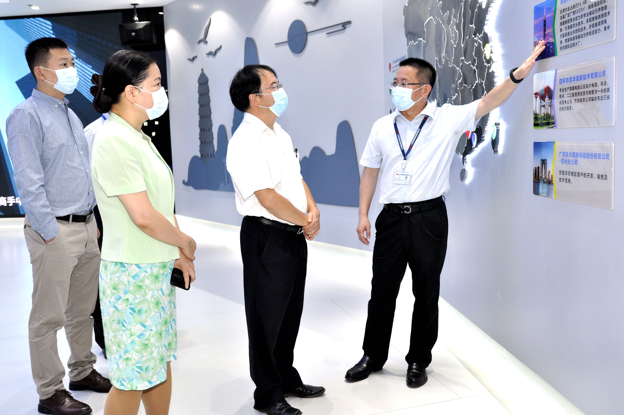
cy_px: 208
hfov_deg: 53.2
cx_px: 312
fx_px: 623
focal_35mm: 36
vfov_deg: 36.8
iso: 400
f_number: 4.5
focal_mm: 24
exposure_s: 1/60
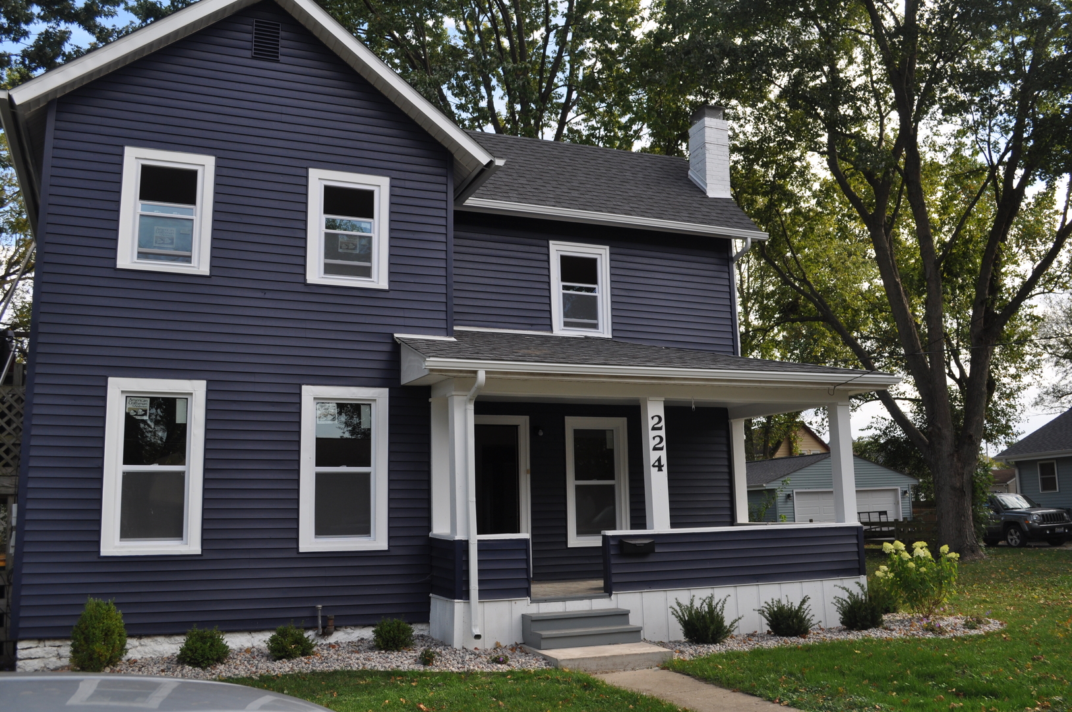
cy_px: 356
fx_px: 981
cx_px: 536
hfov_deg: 57.3
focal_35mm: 33
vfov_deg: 39.9
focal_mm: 22
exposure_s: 1/160
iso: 200
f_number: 6.3
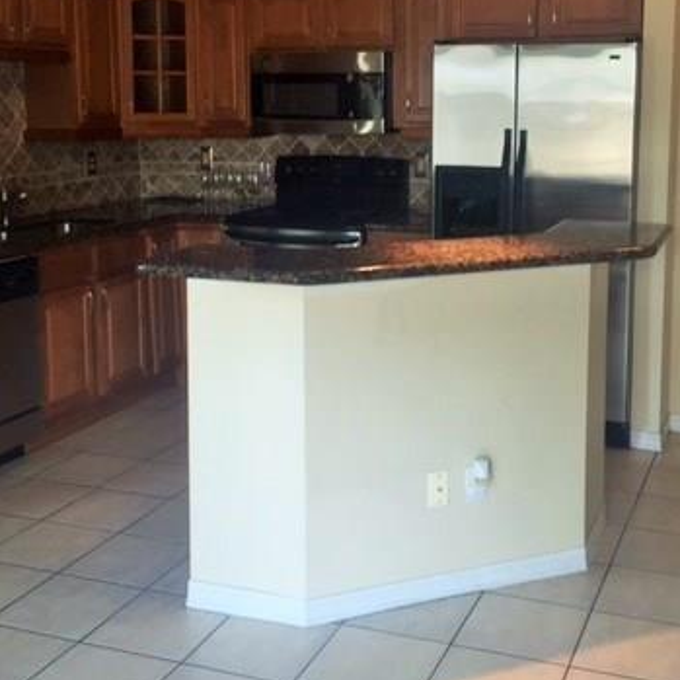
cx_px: 403
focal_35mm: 47
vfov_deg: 35.9
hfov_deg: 35.9
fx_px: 1045
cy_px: 255
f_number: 2.2
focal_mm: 4.15
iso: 32
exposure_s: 1/60
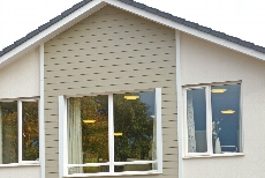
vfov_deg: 14.4
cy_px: 181
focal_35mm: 94
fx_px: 693
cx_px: 116
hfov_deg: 21.6
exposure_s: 1/100
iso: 100
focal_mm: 36
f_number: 8
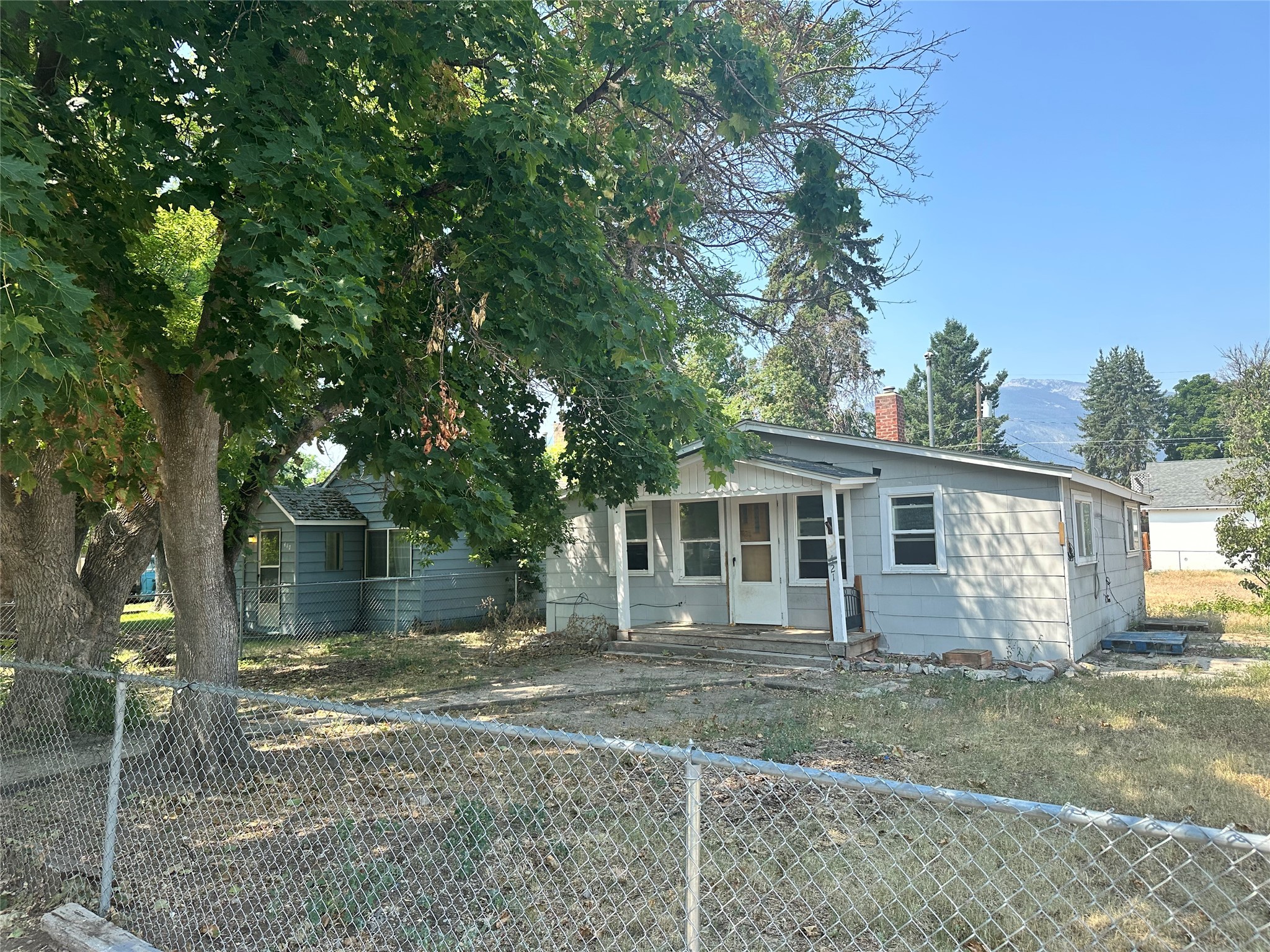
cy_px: 476
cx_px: 635
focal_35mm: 24
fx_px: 881
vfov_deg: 56.8
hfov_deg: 71.6
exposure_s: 1/1289
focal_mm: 6.86
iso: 80
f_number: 1.78
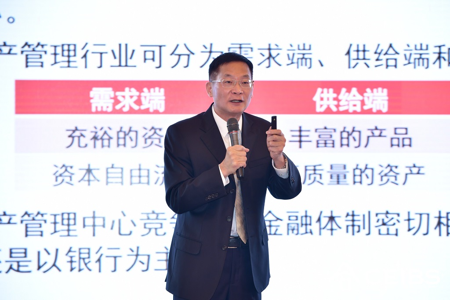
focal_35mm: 135
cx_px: 225
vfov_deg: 10.2
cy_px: 150
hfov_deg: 15.2
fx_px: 1687
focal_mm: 135
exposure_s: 1/125
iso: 640
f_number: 4.5
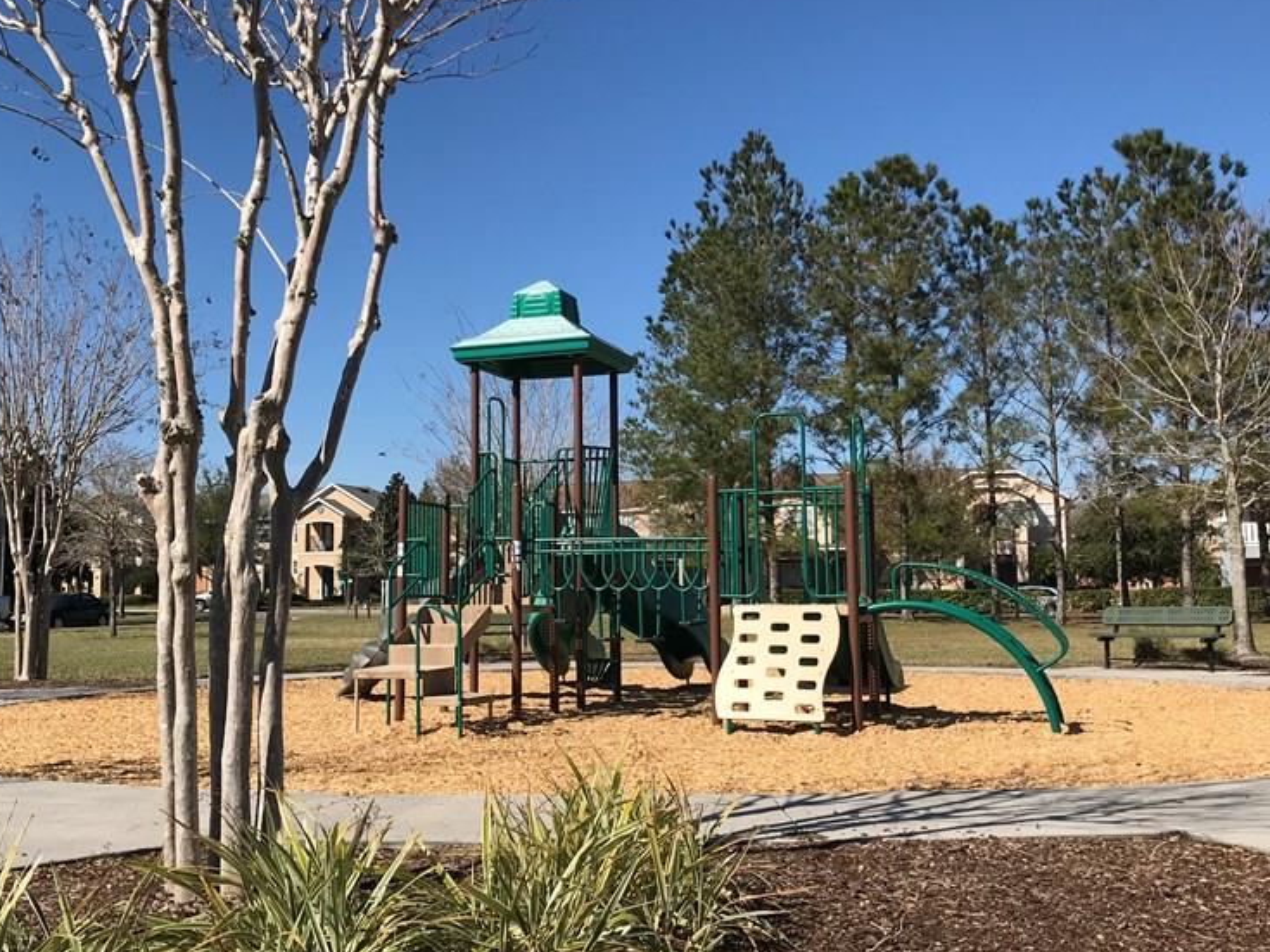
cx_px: 555
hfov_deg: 47.8
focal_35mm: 39
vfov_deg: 36.8
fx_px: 1431
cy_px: 458
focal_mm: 3.99
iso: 20
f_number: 1.8
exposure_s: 1/2907
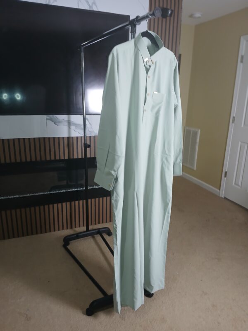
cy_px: 166
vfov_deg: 67.3
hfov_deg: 53.1
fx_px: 248
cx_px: 124
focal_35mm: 26
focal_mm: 3.98
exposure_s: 1/30
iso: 250
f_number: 1.8
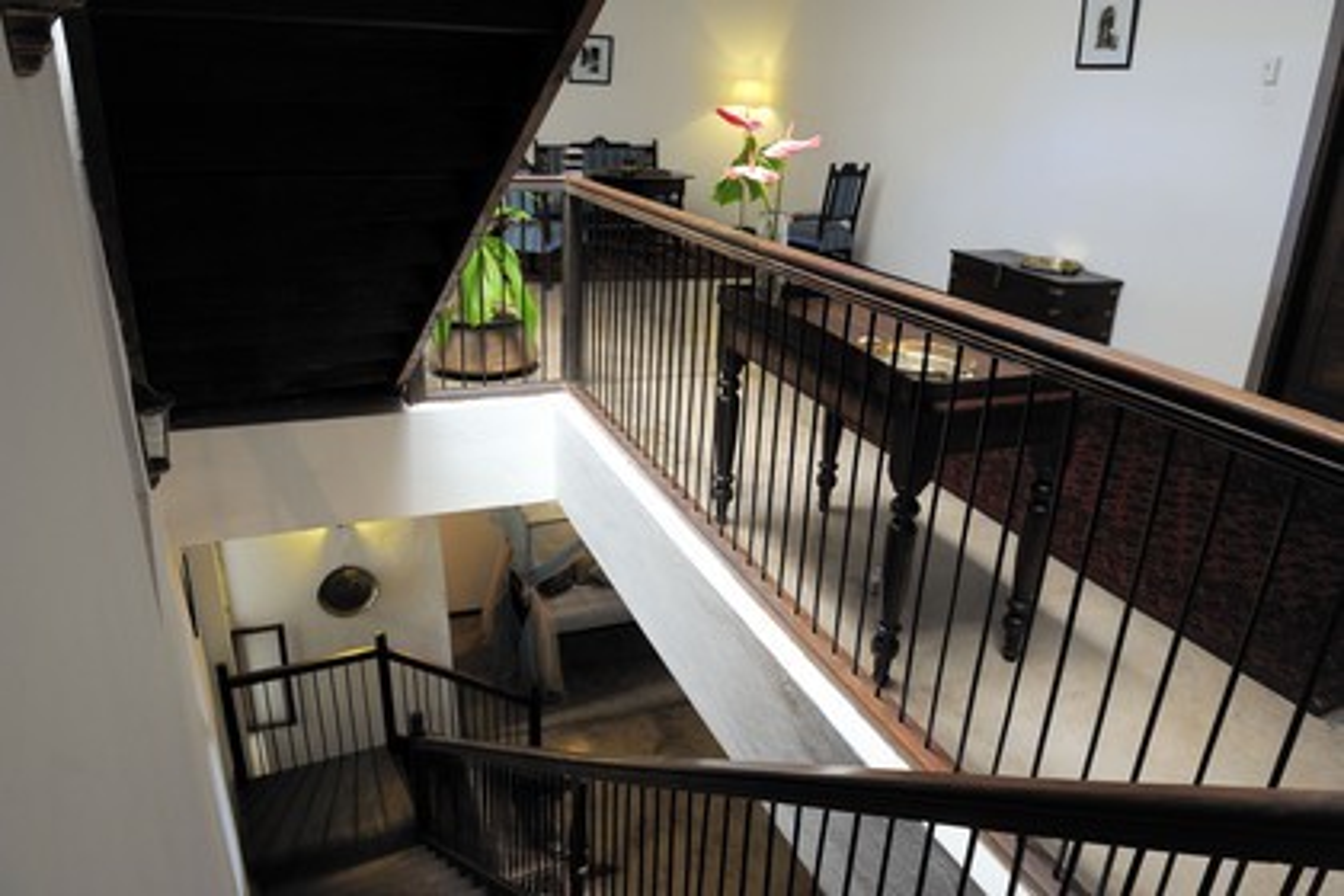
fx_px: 896
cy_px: 448
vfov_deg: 53.1
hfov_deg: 73.7
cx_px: 672
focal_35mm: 24
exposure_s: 1/5
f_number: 6.3
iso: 800
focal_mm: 24
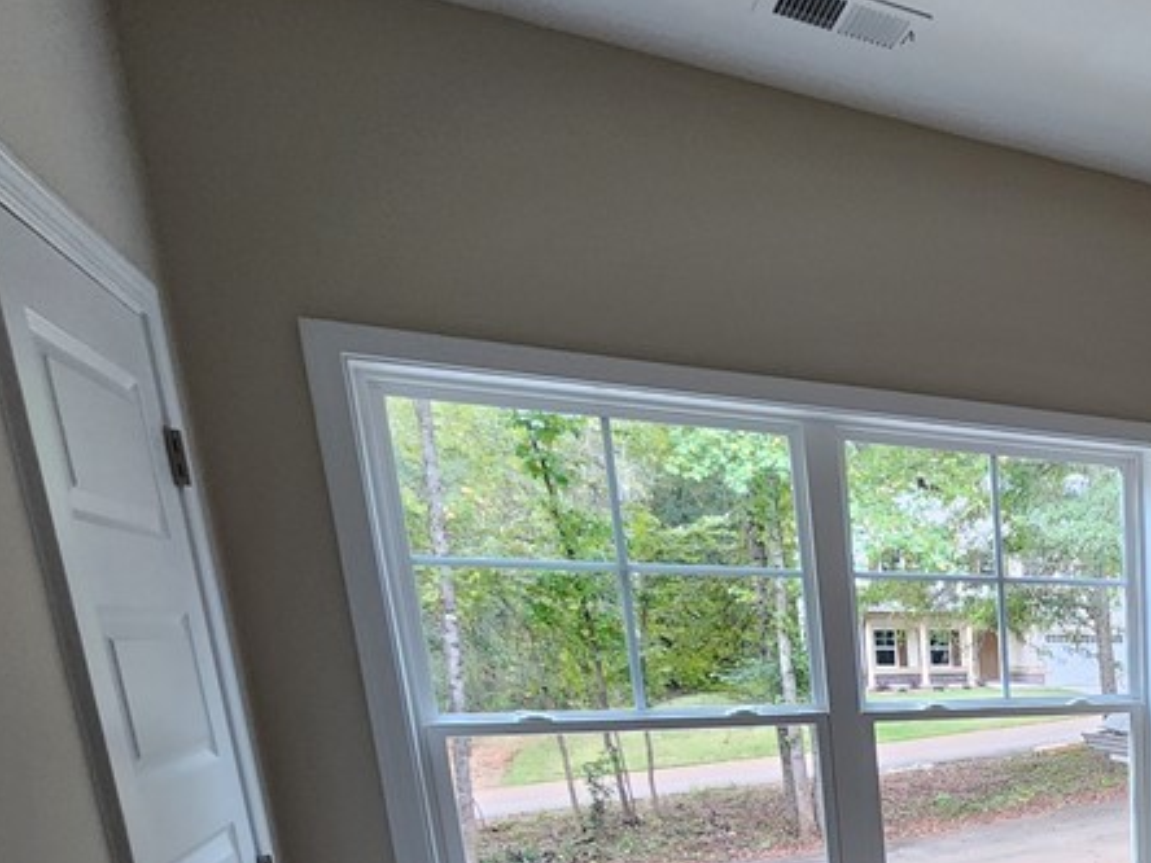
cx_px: 1312
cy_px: 860
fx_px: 998
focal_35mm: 30
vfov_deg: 40.9
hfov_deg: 43.6
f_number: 2.2
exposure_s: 1/60
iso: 250
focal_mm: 2.2
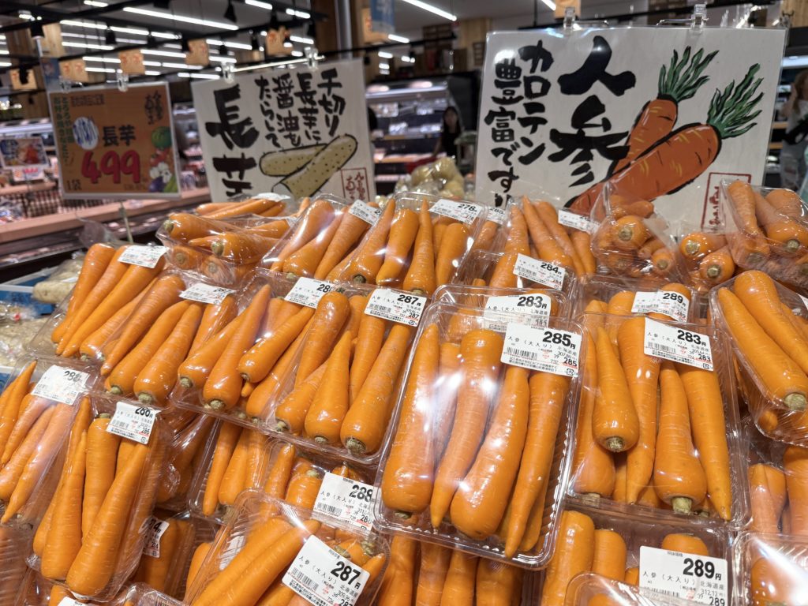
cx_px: 404
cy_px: 303
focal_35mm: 24
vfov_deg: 56.8
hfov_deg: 71.6
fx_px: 560
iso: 100
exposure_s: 1/878
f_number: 1.78
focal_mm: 6.76
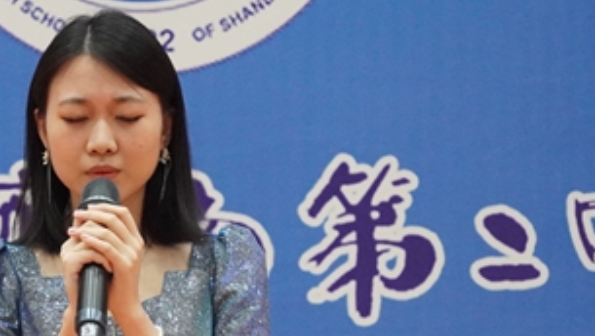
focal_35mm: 313
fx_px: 4941
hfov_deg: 6.9
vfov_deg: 3.9
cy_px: 267
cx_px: 109
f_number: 5
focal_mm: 76
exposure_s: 1/125
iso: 4000
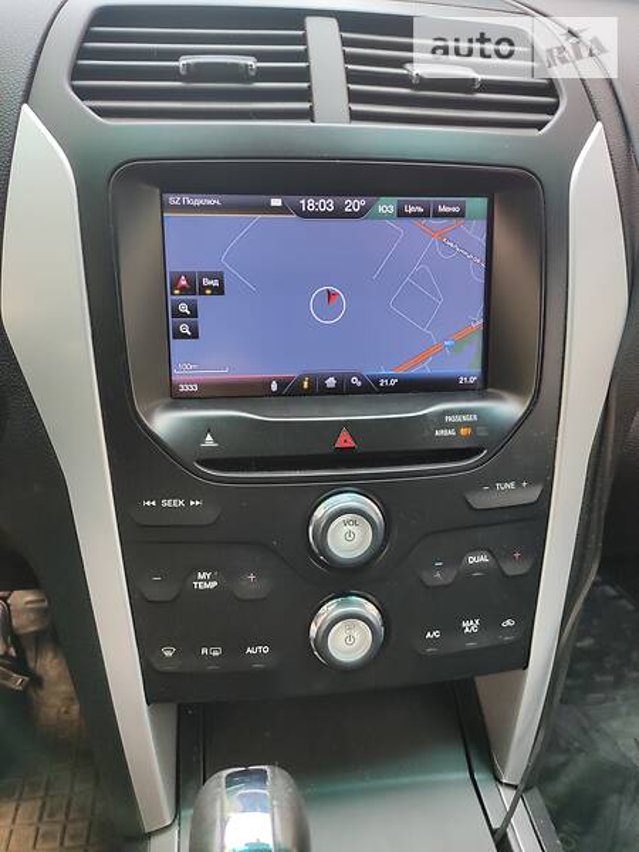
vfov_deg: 67.3
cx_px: 320
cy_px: 426
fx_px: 640
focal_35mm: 26
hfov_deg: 53.1
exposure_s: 1/168
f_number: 1.8
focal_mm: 4.8
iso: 112
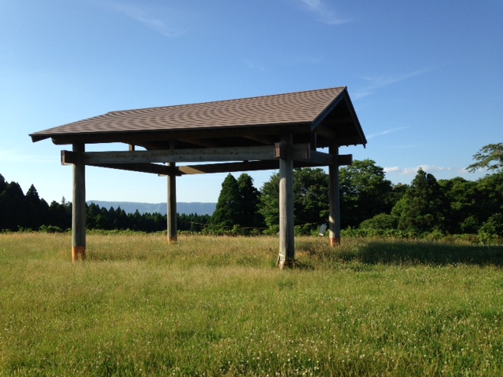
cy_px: 188
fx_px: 480
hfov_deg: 55.4
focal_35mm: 33
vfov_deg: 42.9
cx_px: 252
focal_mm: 4.12
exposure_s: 1/1085
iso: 50
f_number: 2.4
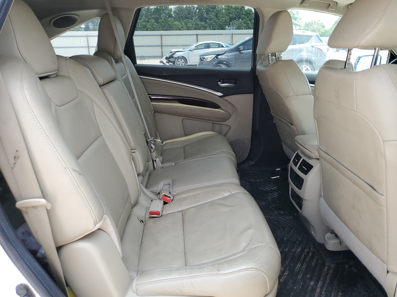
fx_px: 298
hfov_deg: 67.3
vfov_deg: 53.1
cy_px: 148
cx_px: 198
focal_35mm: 26
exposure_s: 1/417
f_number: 1.5
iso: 50
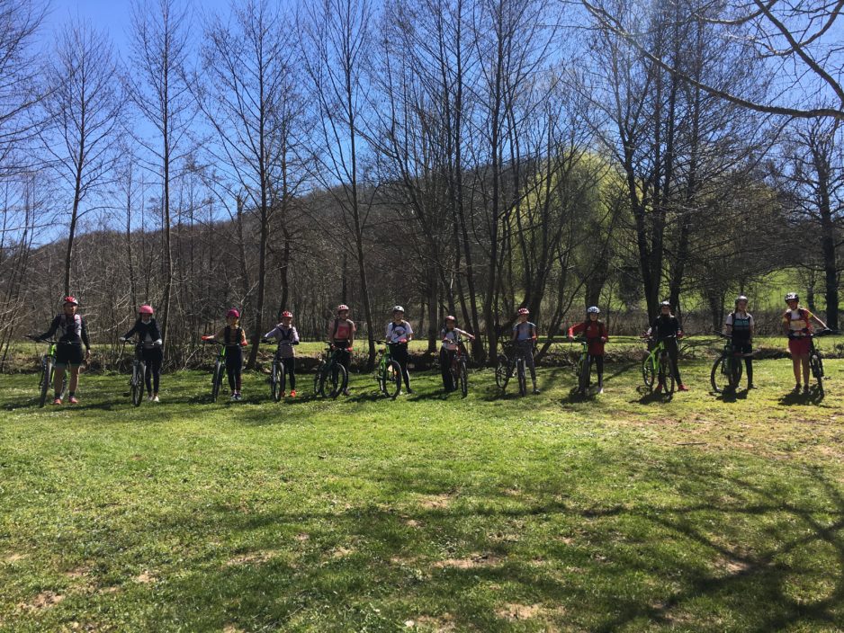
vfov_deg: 48.2
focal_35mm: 29
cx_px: 422
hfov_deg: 61.6
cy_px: 316
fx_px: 707
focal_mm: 4.15
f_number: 2.2
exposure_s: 1/1054
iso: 25
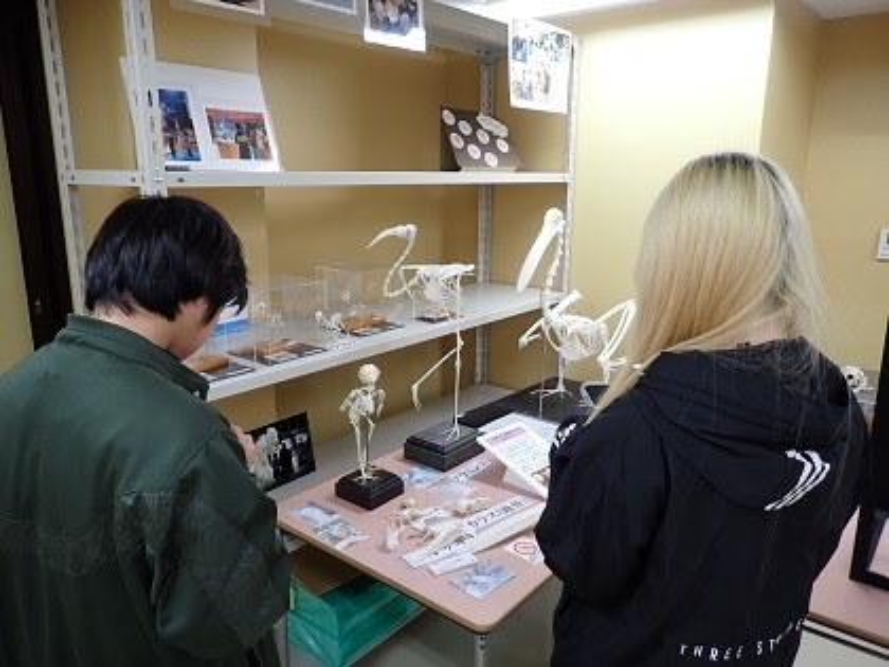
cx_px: 444
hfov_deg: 69.4
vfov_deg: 54.9
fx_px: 642
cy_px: 334
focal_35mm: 25
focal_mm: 4.5
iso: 160
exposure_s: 1/125
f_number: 2
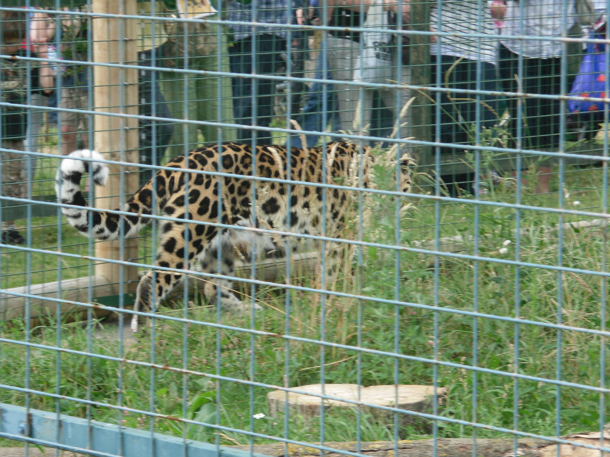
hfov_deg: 11.2
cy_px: 230
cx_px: 305
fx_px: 3119
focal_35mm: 177
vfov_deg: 8.4
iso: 80
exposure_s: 1/133
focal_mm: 31.5
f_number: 5.5
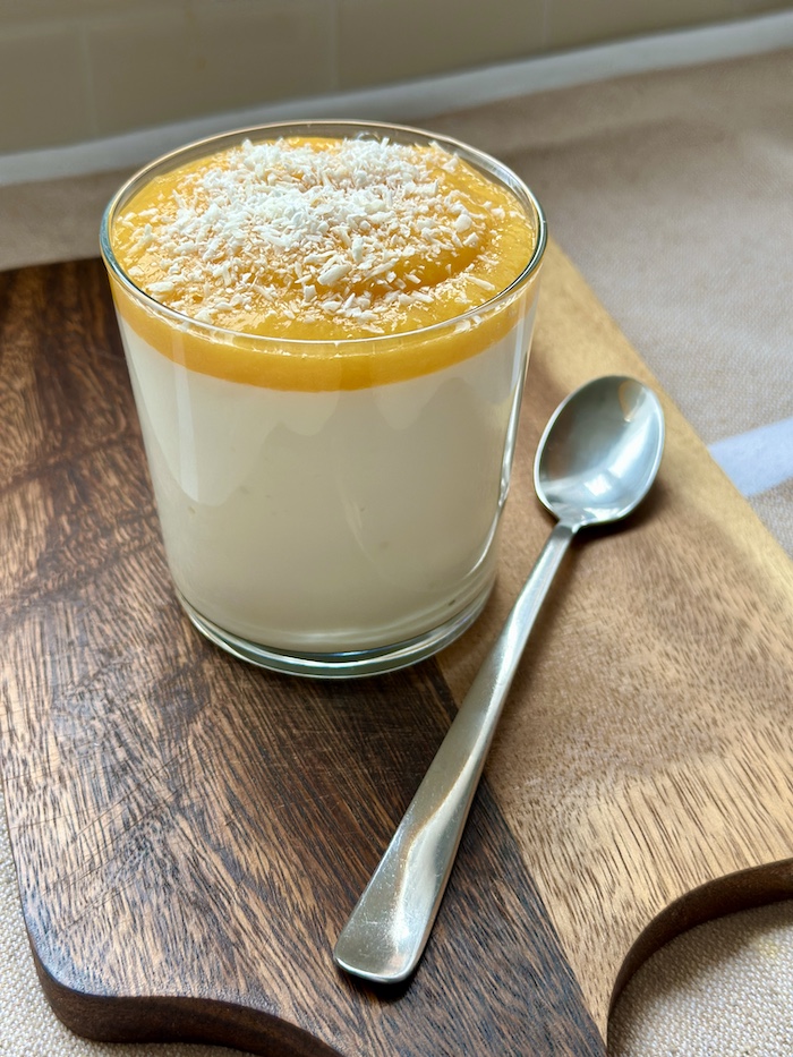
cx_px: 396
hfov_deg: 30.3
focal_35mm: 48
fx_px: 1466
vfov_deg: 39.7
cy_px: 528
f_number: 1.78
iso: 125
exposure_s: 1/88
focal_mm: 6.86
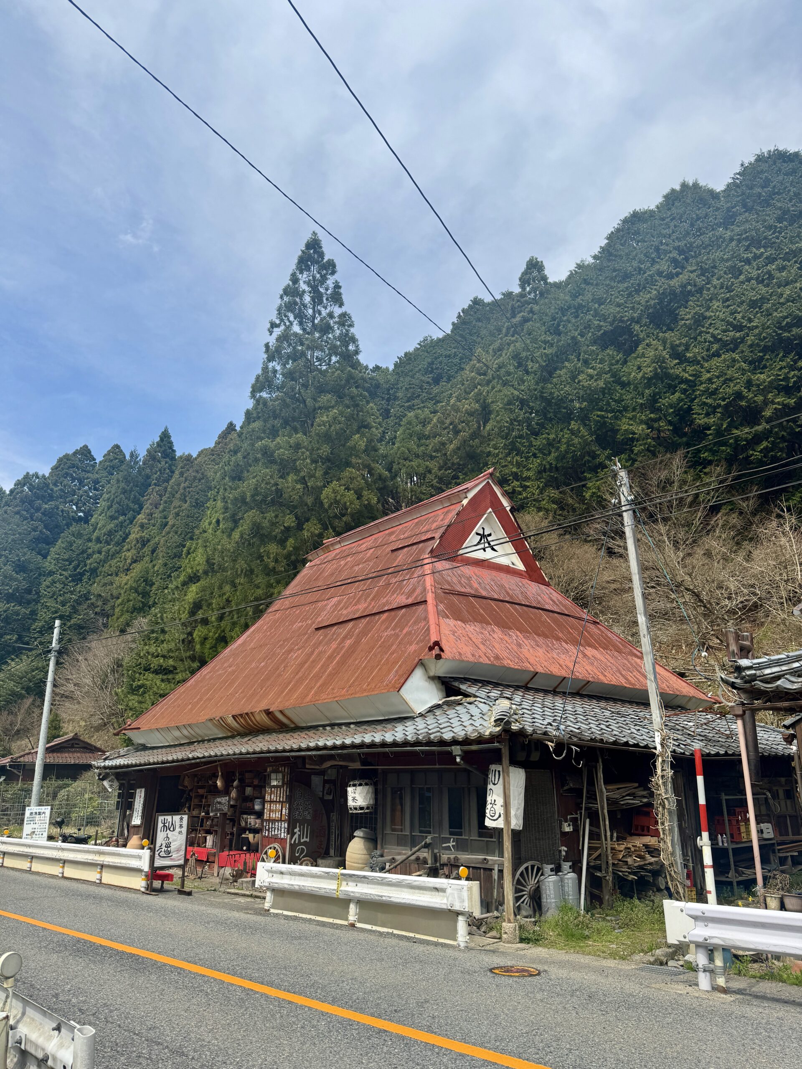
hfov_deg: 56.8
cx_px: 401
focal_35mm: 24
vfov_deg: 71.6
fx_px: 741
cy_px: 534
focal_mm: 6.76
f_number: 1.78
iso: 80
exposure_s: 1/3802
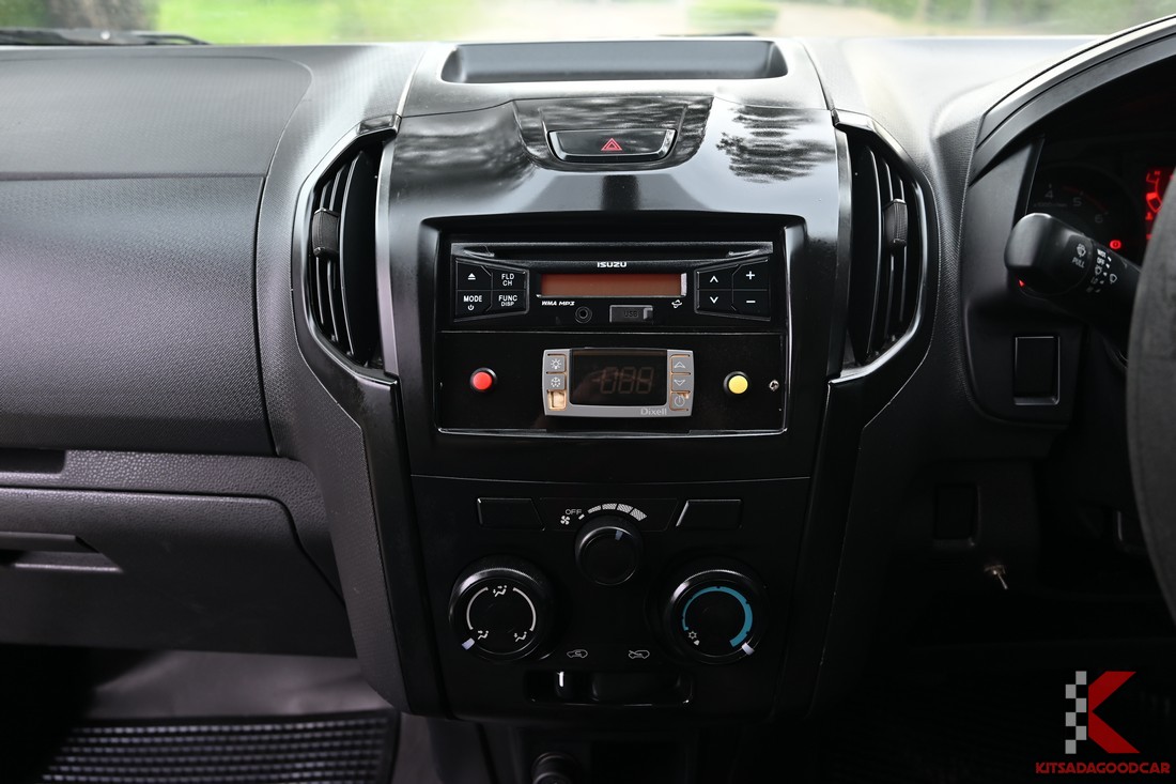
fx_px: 784
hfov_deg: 73.8
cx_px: 588
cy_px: 392
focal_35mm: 24
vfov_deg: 53.1
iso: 400
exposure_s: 1/80
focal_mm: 24
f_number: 5
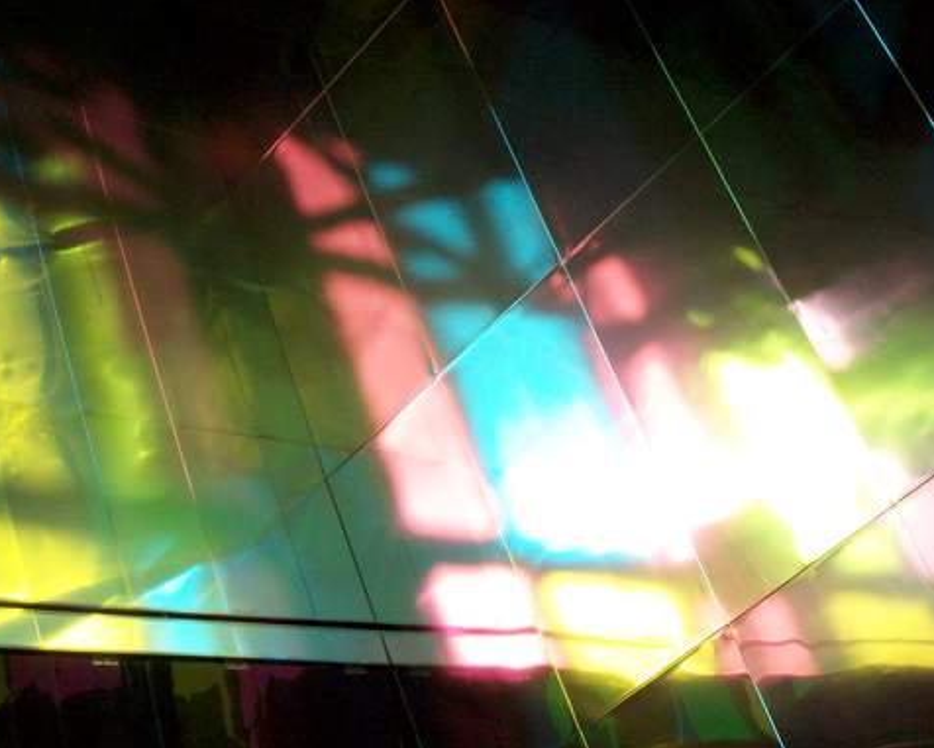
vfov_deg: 24.2
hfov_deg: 30.0
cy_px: 373
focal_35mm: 63
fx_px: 1742
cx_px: 479
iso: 400
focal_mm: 10.3
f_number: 8
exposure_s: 1/500
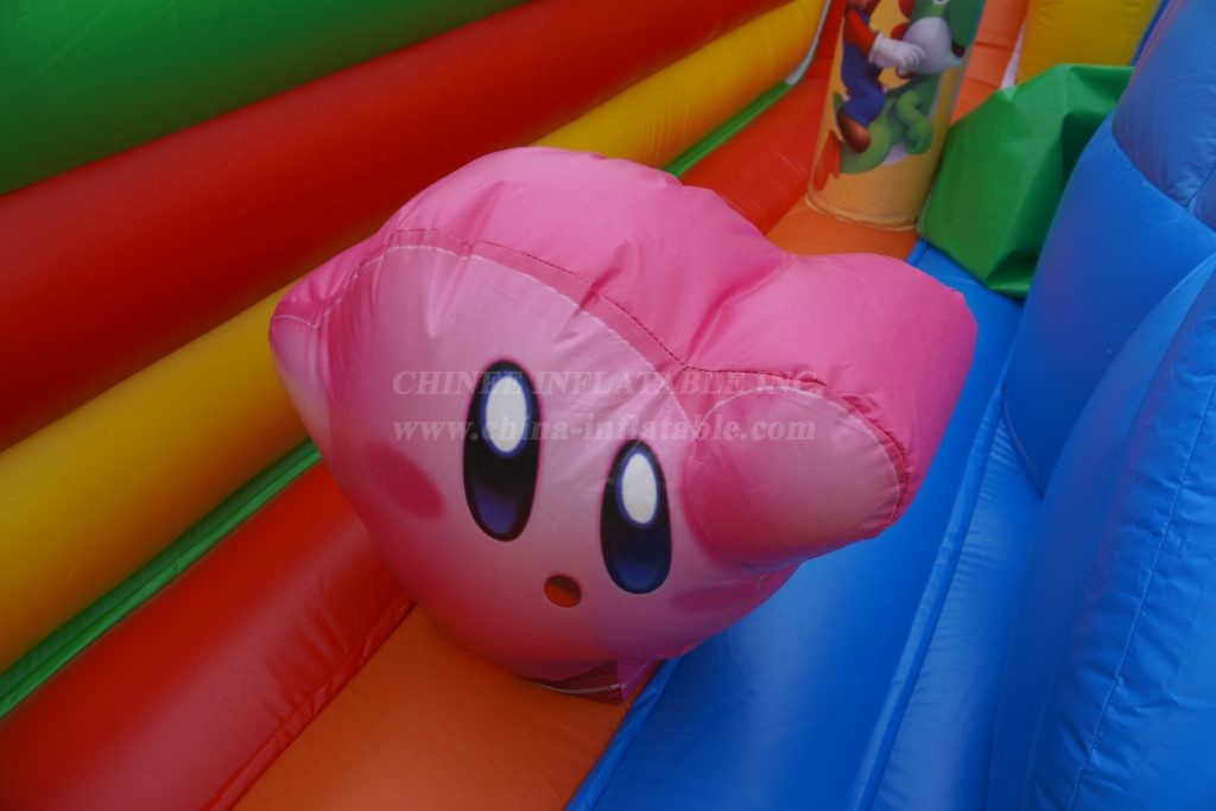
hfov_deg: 73.7
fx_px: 811
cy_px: 406
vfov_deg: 53.1
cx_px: 608
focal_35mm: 24
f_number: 4.5
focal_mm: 16
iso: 100
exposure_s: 1/400
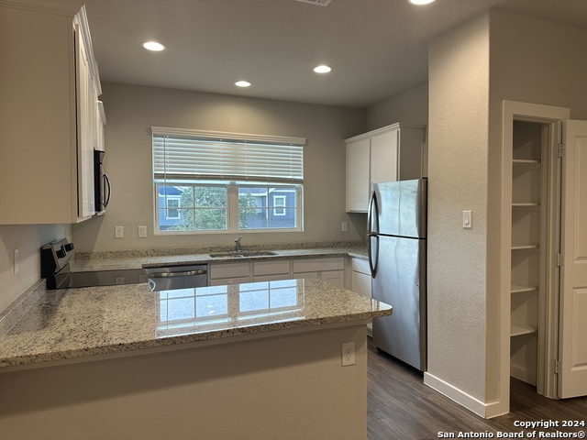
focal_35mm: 24
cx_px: 294
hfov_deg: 71.6
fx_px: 407
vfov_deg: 56.8
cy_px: 220
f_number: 1.78
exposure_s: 1/120
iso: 160
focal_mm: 6.86
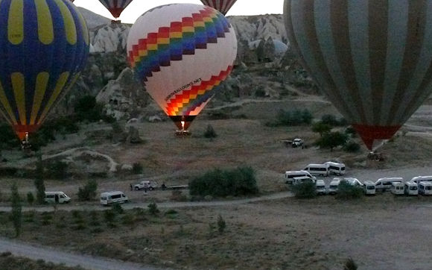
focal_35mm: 64
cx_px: 134
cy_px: 83
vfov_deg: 20.2
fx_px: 753
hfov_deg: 31.7
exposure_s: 1/250
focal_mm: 7.4
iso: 800
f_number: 4
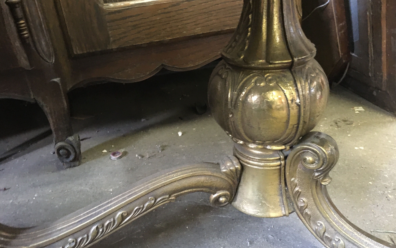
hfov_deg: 61.2
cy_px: 124
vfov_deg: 40.6
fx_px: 335
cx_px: 198
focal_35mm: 31
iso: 500
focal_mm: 4.15
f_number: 2.2
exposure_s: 1/17
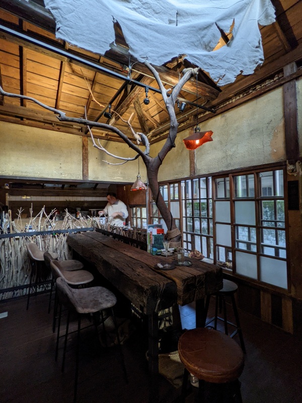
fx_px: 186
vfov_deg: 94.5
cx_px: 151
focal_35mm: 16
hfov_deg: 78.1
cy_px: 202
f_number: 2.2
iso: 147
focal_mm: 2.22
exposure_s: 1/24
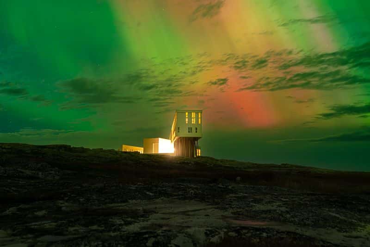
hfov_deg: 65.5
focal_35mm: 28
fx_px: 288
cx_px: 185
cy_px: 124
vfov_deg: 46.4
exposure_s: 4
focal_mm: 28
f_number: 3.5
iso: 5000
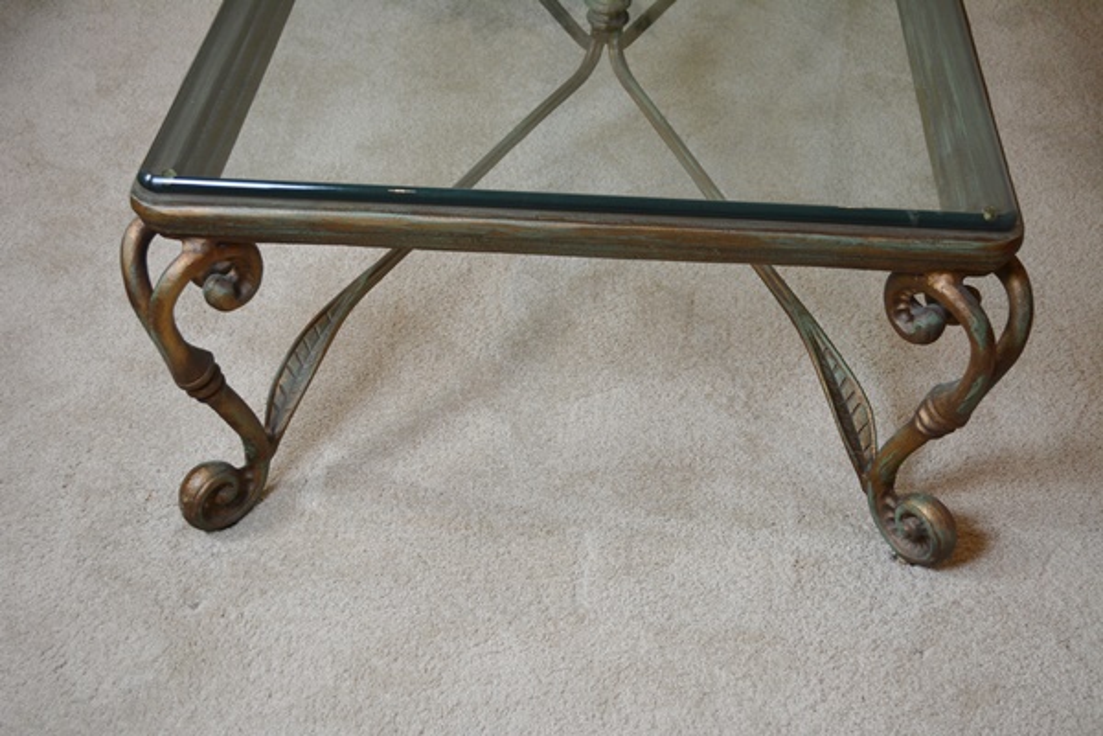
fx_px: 1562
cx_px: 552
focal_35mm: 51
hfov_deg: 38.9
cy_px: 368
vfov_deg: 26.5
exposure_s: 1/60
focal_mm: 34
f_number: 5
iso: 720
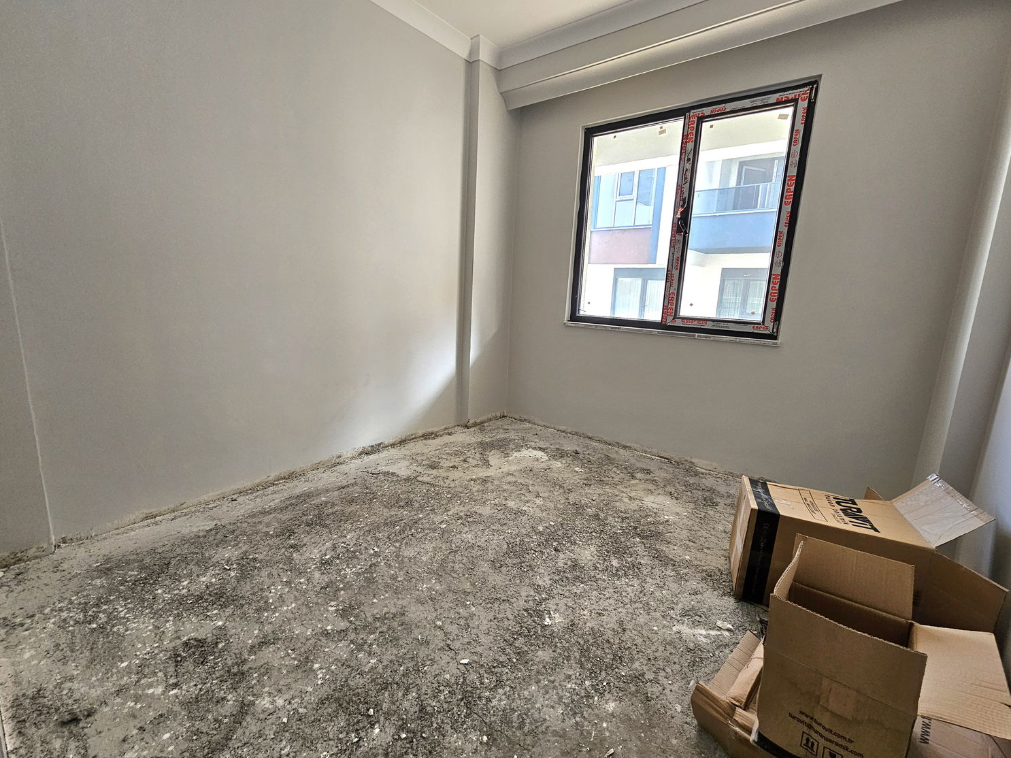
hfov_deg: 102.1
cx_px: 510
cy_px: 384
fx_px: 409
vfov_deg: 85.7
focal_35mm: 14
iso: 125
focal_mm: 2.2
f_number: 2.2
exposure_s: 1/50.3
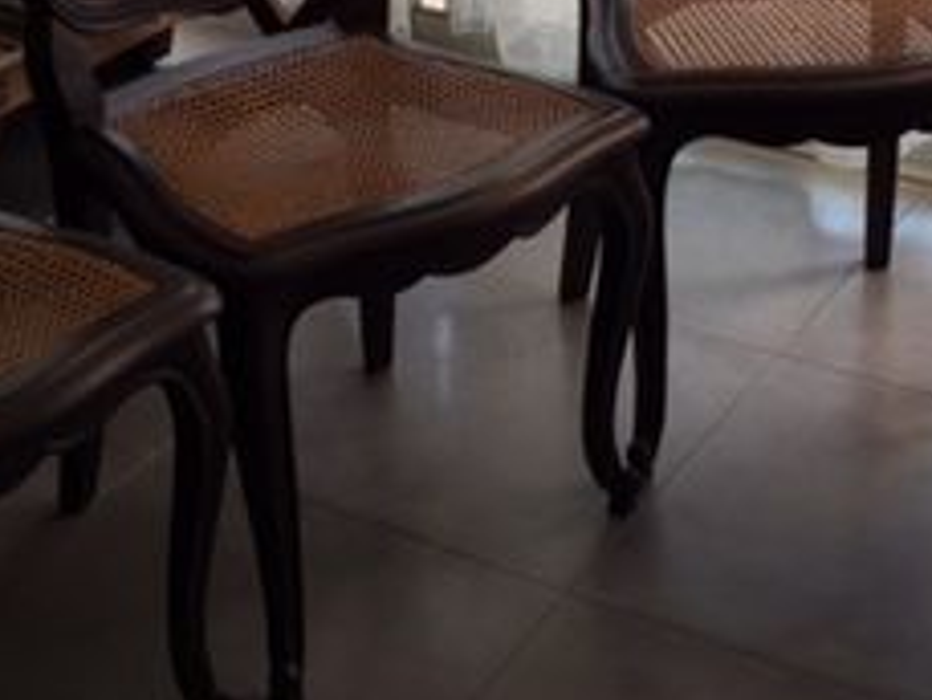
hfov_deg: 25.6
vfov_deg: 19.1
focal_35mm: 76
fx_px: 2047
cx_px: 492
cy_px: 102
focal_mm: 4.15
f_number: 2.2
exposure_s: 1/102
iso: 32
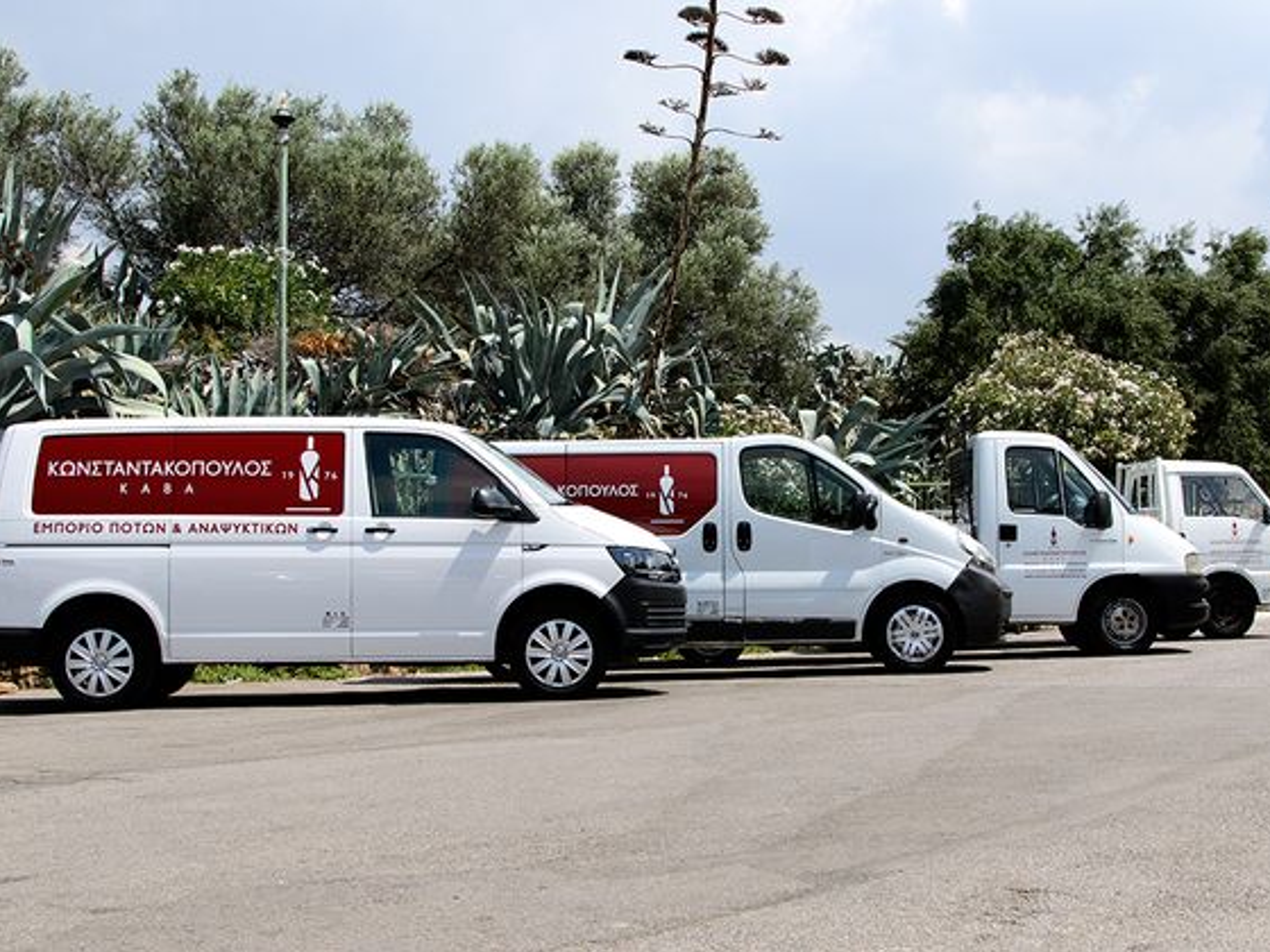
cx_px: 651
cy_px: 478
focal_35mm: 58
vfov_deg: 25.4
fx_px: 2111
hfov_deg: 33.5
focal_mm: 35
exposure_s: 1/500
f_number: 9
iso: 100
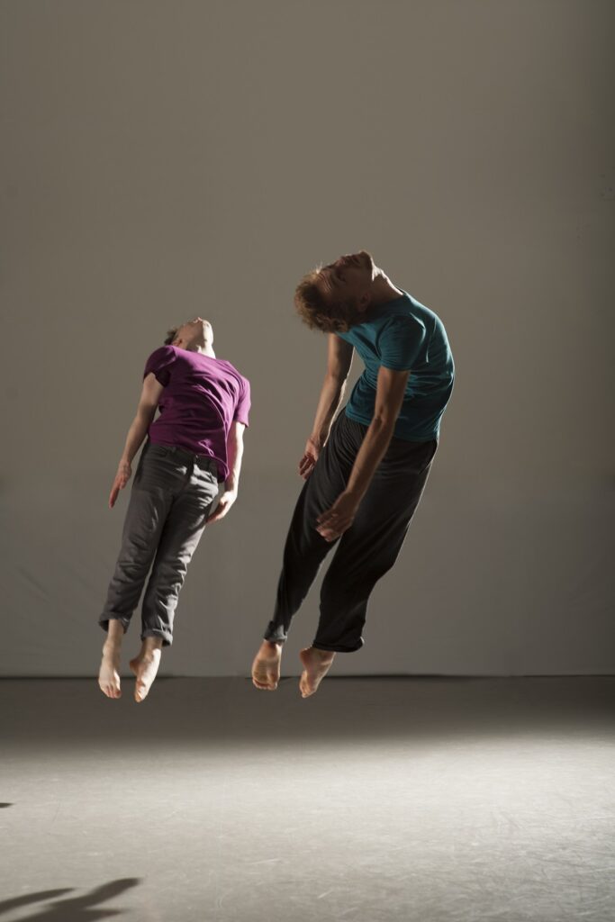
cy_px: 461
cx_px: 308
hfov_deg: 16.1
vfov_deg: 23.9
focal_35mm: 85
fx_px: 2177
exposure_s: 1/250
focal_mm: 85
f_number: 5
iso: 100
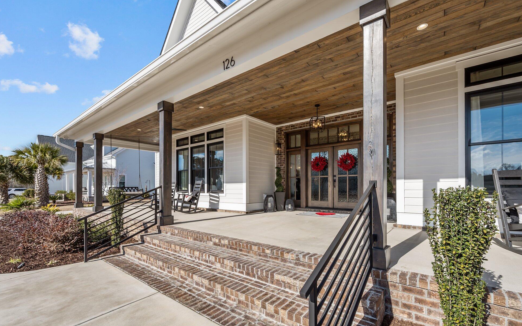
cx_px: 272
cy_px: 165
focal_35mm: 15
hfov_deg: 101.4
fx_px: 213
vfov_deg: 74.8
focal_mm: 14
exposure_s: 1/200
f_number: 7.1
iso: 40
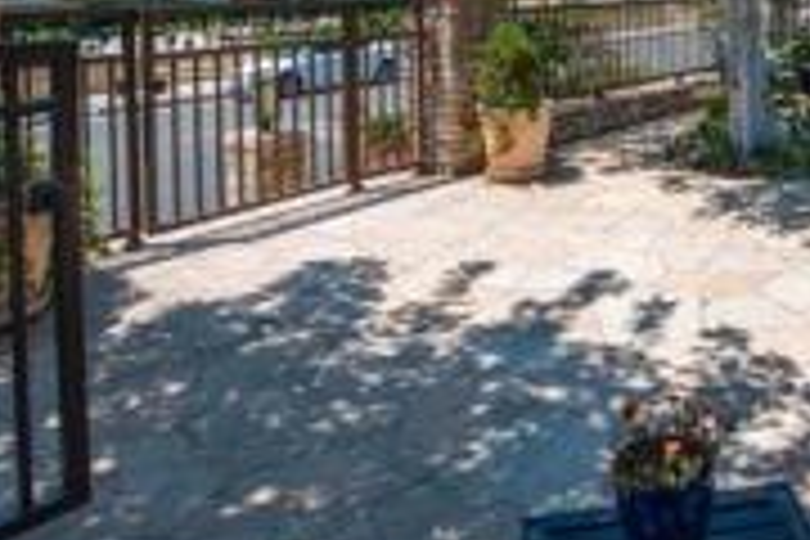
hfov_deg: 50.3
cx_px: 677
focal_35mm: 35
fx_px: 787
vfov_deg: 33.9
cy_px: -22
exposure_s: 1/1000
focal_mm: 14
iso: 400
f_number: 7.1
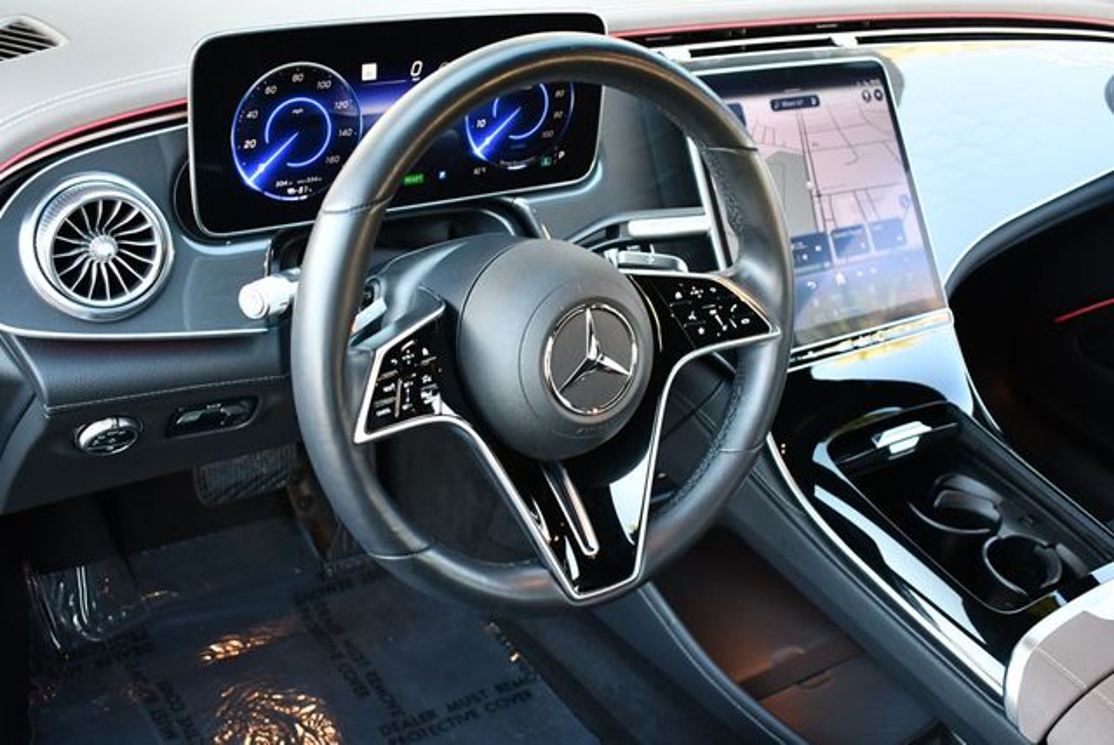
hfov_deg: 46.4
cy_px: 372
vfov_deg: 32.0
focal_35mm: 42
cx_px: 557
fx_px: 1301
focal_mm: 21
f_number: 3.8
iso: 1100
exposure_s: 1/125
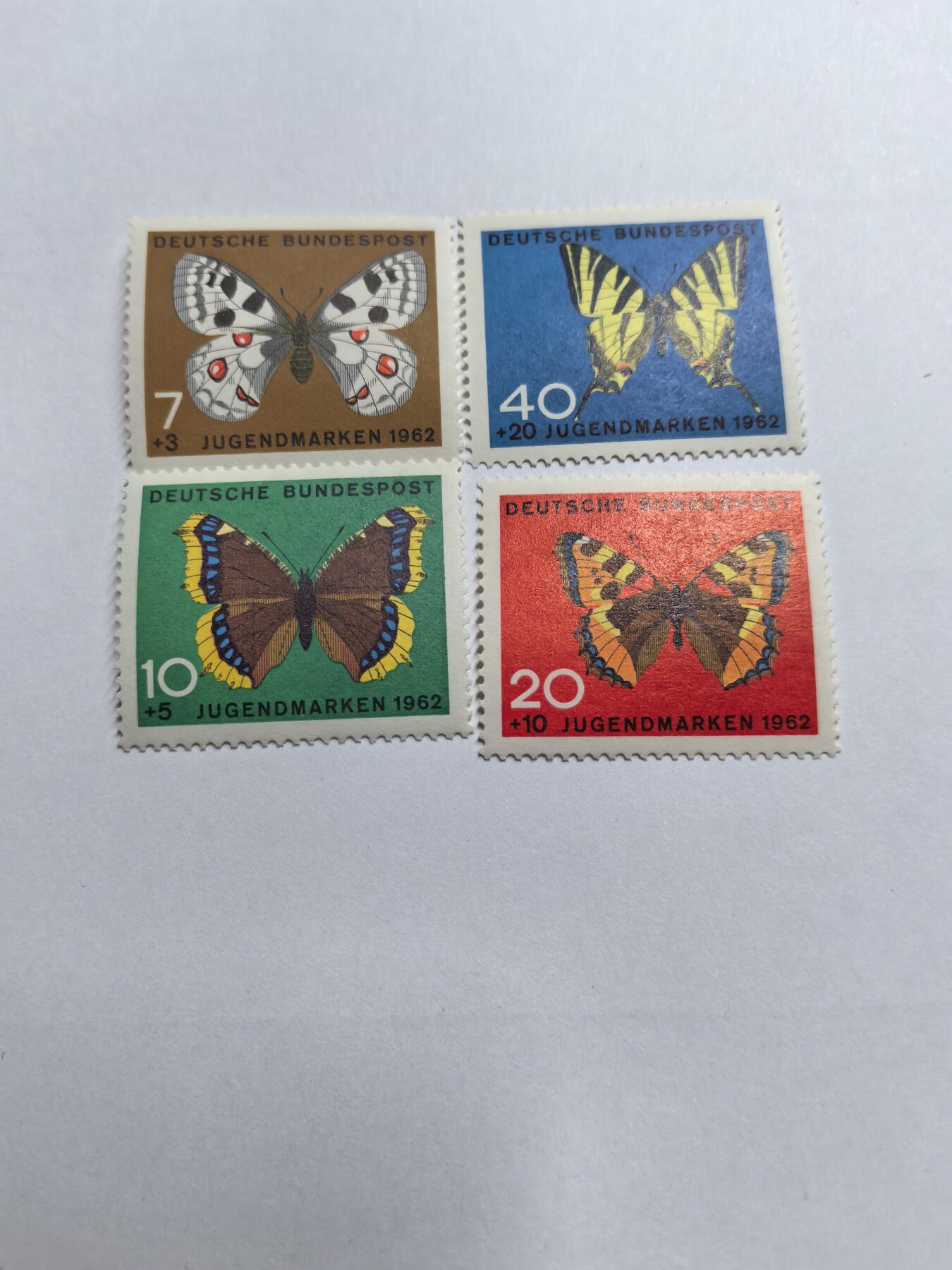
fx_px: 990
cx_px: 476
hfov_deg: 51.4
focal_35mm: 27
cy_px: 635
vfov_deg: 65.3
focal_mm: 5.75
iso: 250
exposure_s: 1/100
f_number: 2
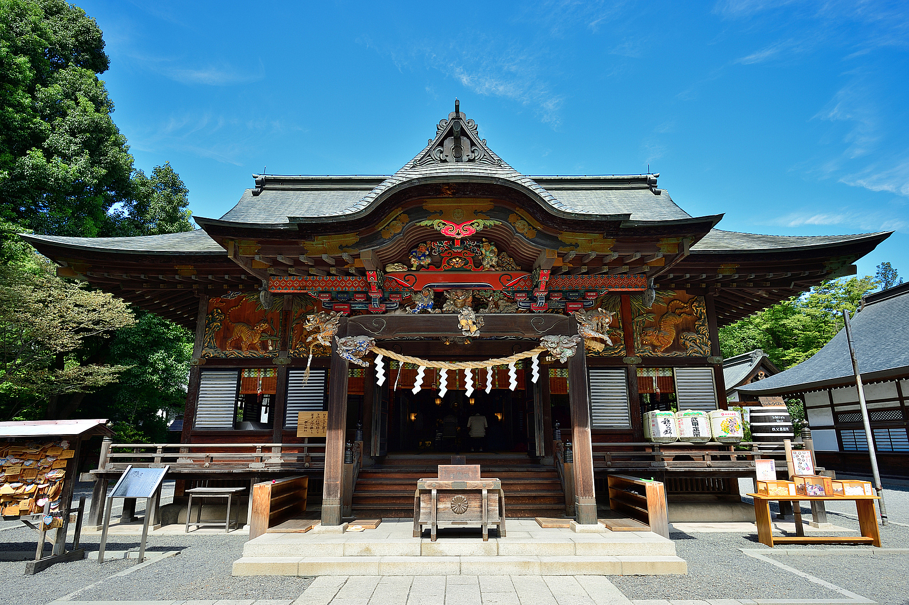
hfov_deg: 84.0
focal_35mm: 20
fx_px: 505
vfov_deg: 61.9
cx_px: 454
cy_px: 302
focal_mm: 20
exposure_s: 1/125
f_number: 5.6
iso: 100
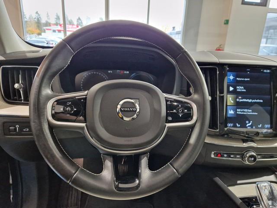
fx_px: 184
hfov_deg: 73.9
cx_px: 138
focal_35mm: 23
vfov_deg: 58.9
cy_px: 104
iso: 1000
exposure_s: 1/100
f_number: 1.8
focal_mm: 5.4
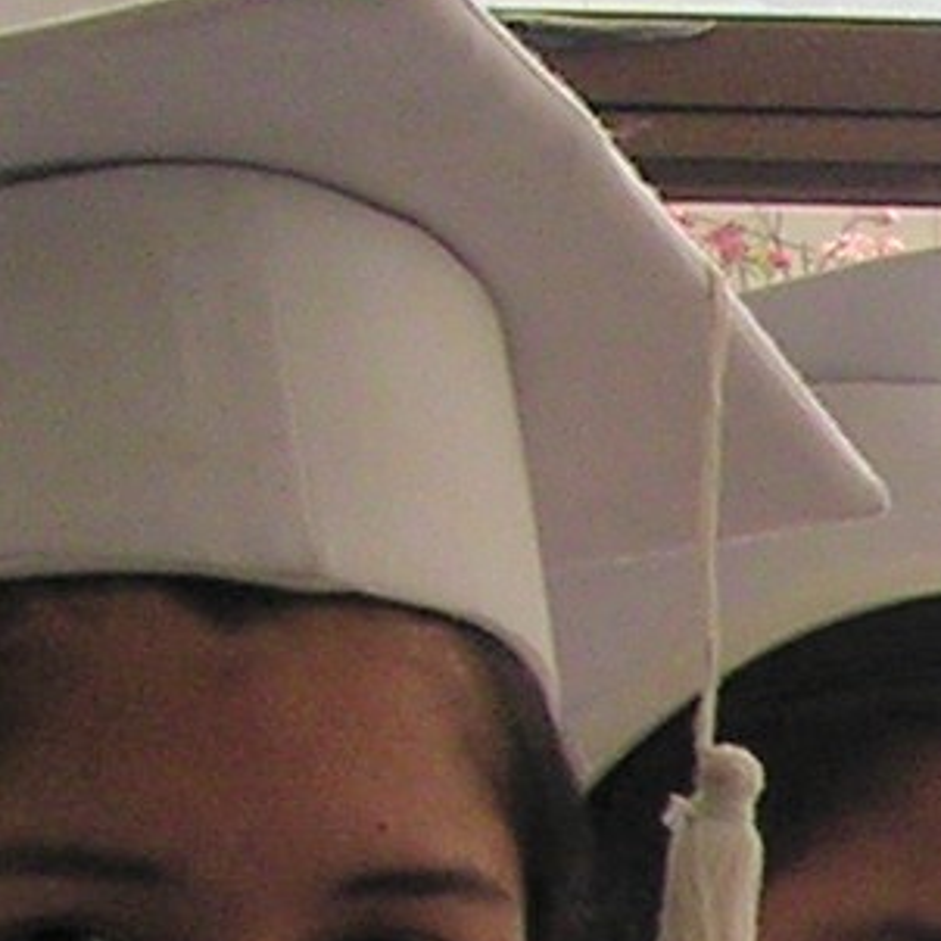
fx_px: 7012
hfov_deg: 7.1
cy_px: 1499
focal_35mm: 228
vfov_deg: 7.5
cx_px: 2387
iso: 100
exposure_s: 1/84.5
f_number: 2.8
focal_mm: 5.8
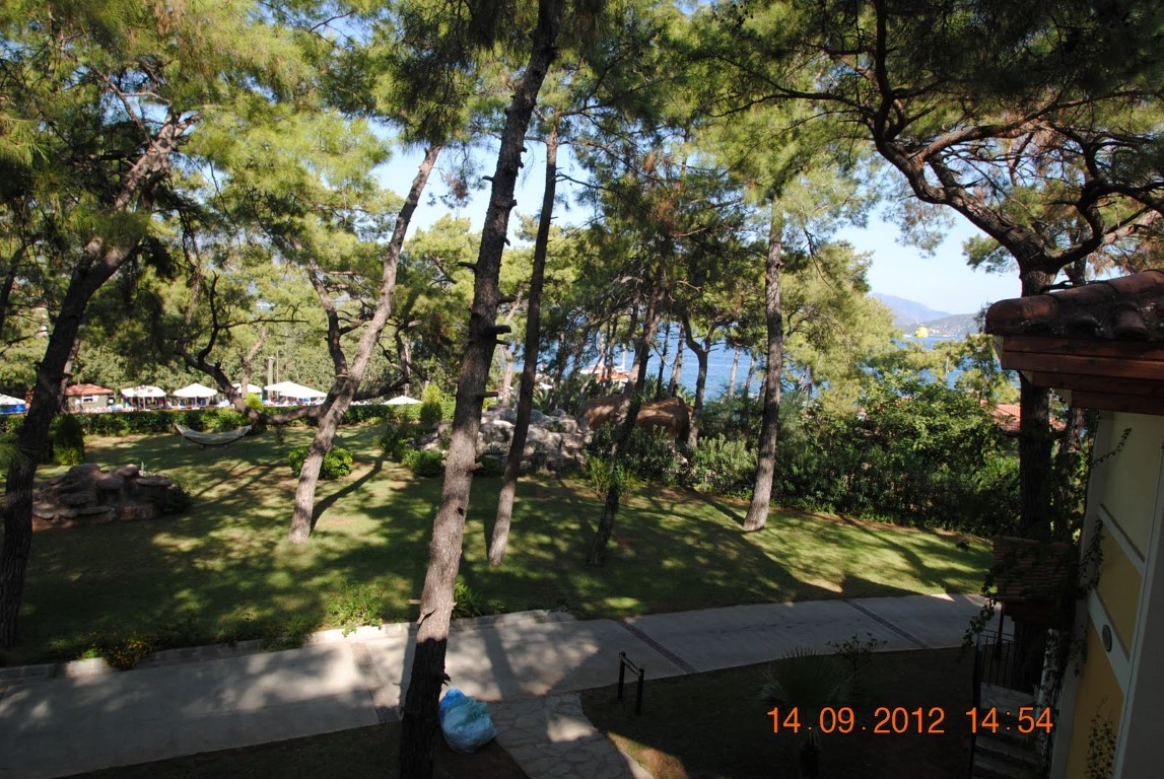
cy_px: 390
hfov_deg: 81.1
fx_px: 680
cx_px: 582
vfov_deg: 59.6
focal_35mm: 21
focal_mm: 14
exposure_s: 1/200
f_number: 5.6
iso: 100
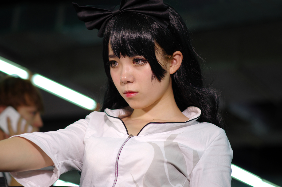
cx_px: 141
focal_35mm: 105
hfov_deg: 19.5
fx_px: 821
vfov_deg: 13.0
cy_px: 94
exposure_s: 1/100
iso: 200
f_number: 2.4
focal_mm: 70
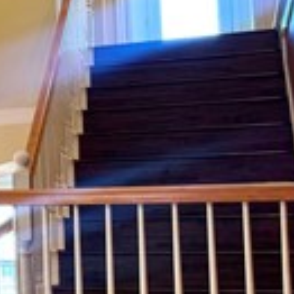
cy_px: 159
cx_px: -373
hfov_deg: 13.3
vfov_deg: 16.7
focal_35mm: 104
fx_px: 999
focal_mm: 6.76
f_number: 1.78
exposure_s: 1/120
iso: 125
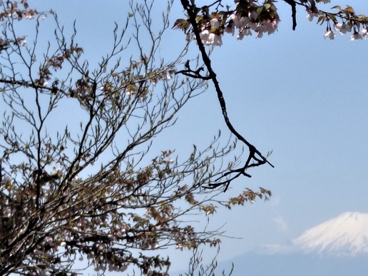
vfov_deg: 13.0
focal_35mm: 114
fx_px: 1212
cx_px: 359
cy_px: 202
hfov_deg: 16.9
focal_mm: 8.8
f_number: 14
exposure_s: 1/100
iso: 125
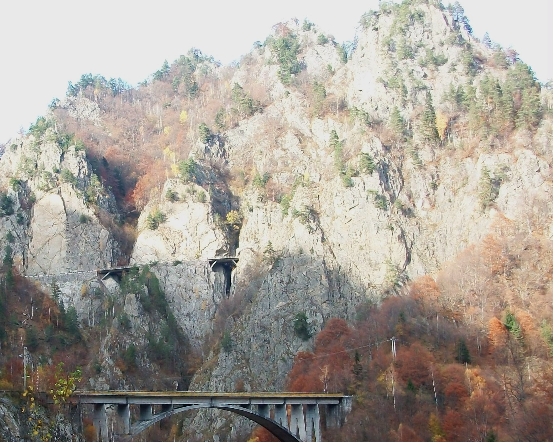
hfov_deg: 32.0
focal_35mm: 58
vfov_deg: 26.2
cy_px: 257
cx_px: 150
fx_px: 949
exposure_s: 1/160
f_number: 2.8
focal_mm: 5.7
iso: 80
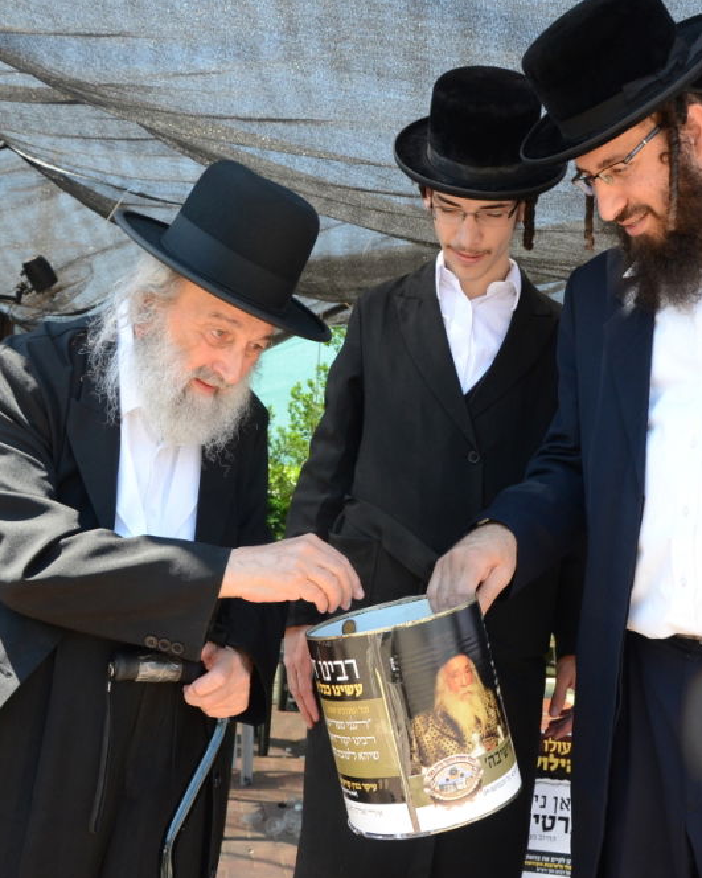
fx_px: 1013
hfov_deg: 38.0
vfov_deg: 46.8
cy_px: 444
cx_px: 434
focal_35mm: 39
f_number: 5.6
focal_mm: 18
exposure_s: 1/400
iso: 500
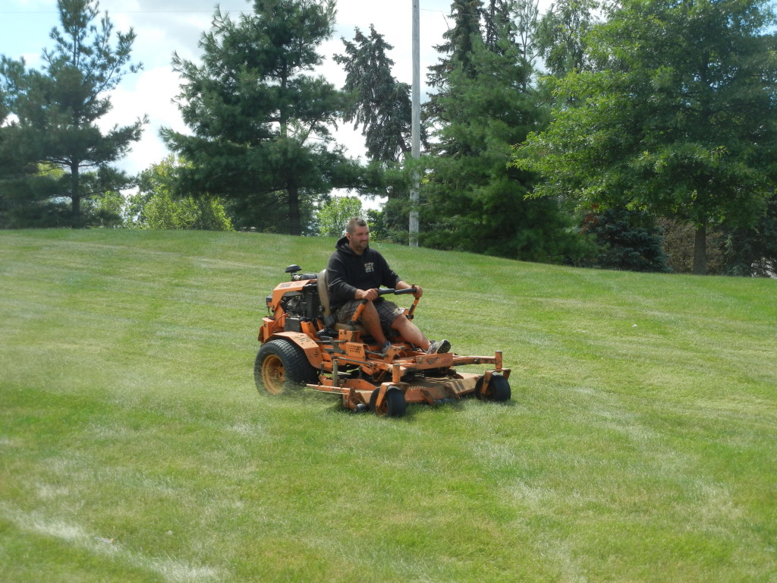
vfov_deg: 16.6
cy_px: 292
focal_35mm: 89
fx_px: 1998
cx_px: 388
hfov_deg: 22.0
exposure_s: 1/502
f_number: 4.4
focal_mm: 16
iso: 160
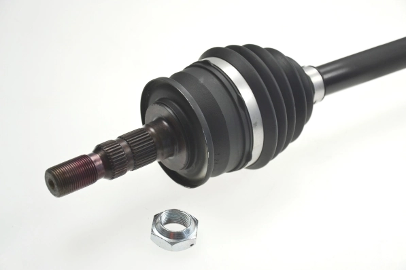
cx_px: 203
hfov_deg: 20.6
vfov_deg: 13.8
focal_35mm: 99
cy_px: 135
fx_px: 1116
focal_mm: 66
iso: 100
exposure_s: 1/125
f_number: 5.3
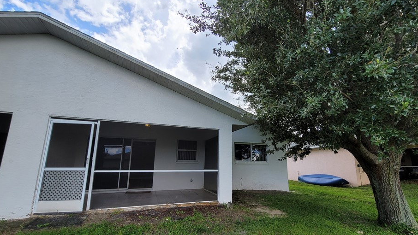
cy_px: 126
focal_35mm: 16
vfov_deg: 67.0
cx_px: 234
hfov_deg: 98.9
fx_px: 177
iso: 64
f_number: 2.2
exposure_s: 1/551
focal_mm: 2.2
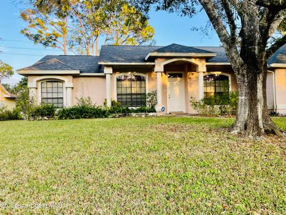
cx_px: 142
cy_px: 100
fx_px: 231
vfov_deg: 49.7
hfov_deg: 63.4
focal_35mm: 28
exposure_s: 1/250
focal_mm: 4.2
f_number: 1.6
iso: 32
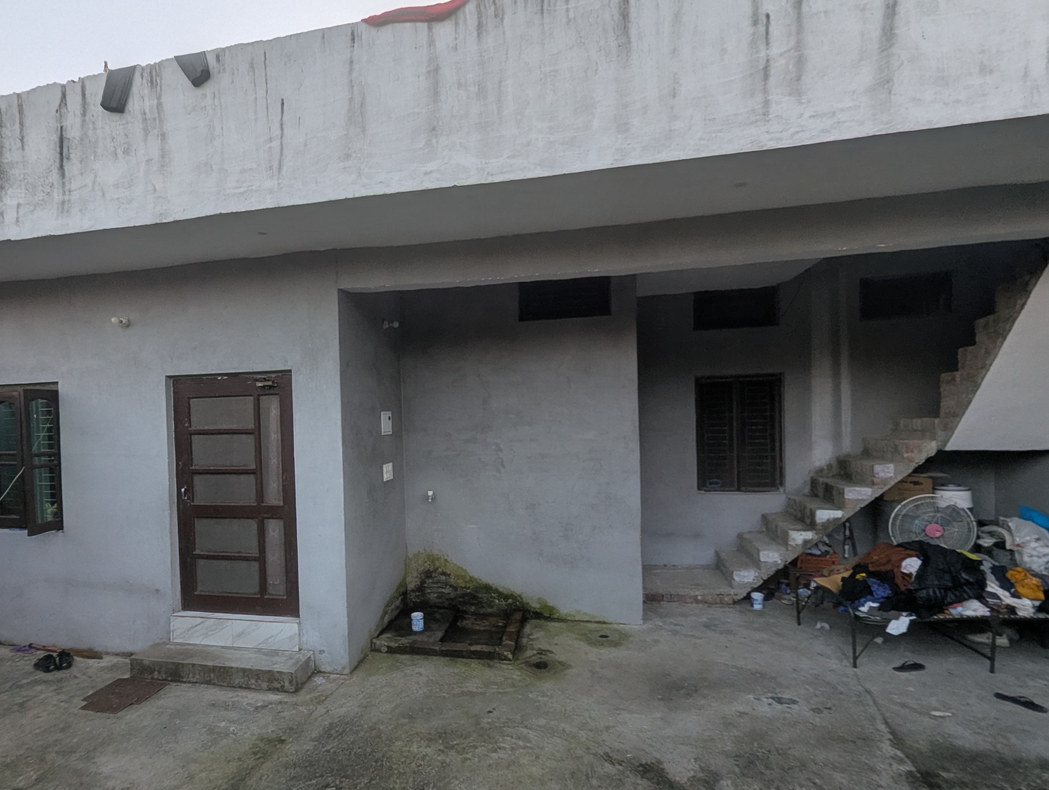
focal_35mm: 17
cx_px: 448
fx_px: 516
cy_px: 421
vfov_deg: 74.8
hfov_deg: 90.3
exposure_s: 1/270
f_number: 2.2
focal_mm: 1.95
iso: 48
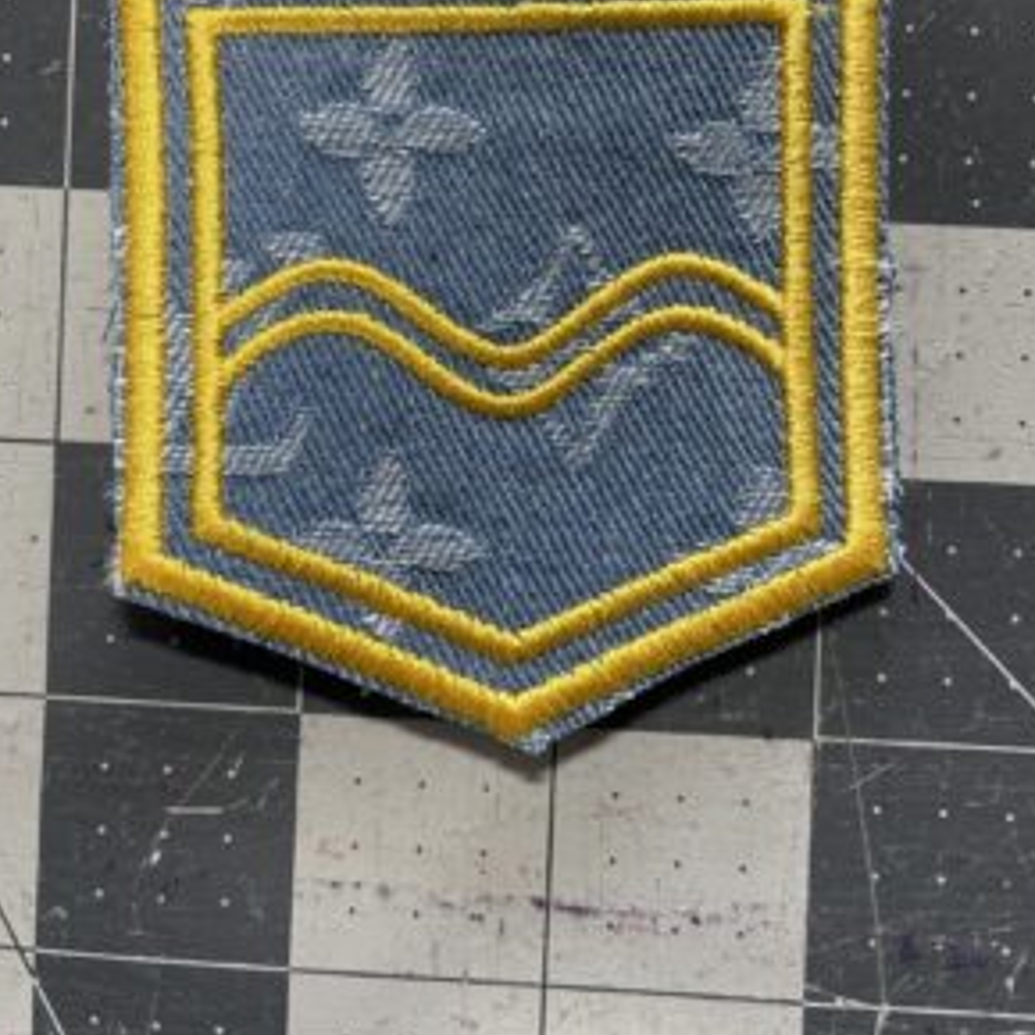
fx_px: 1252
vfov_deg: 44.2
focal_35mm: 37
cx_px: 528
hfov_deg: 44.9
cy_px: 341
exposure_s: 1/60
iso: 64
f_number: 1.6
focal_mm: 4.2
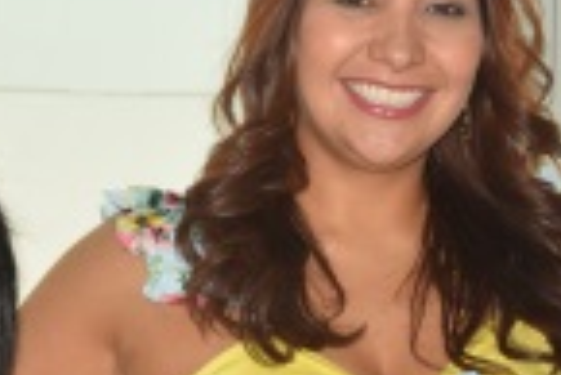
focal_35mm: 148
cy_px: 292
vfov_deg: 9.3
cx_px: 317
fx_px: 2309
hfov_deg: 13.9
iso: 800
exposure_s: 1/200
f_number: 7.1
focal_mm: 32
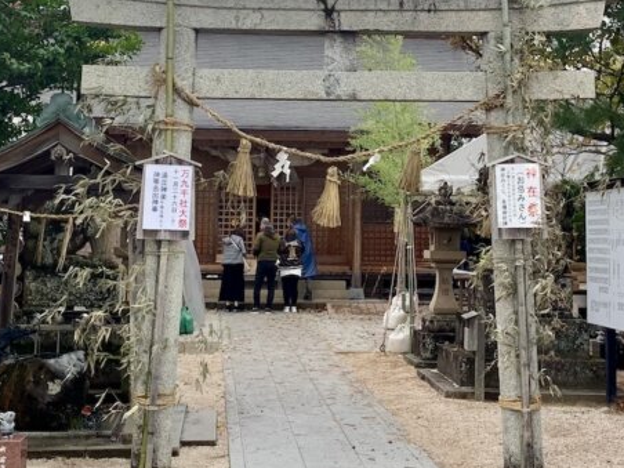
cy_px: 213
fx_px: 829
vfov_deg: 31.5
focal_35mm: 46
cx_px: 341
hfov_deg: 41.2
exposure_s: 1/122
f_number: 1.8
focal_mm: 4.25
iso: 40
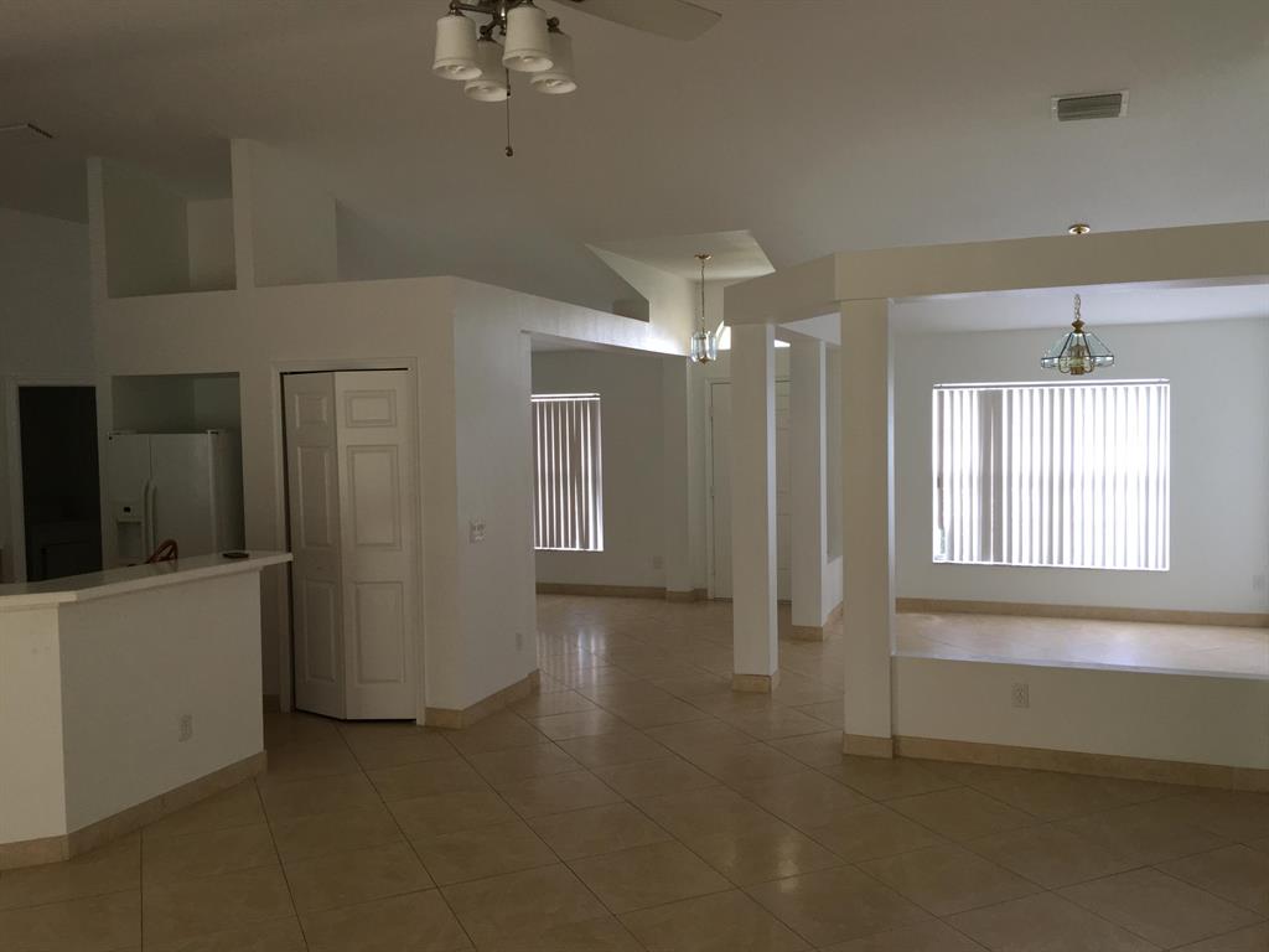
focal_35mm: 29
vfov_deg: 48.2
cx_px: 634
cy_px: 476
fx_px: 1063
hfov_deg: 61.7
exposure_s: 1/30
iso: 64
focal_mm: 4.15
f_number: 2.2
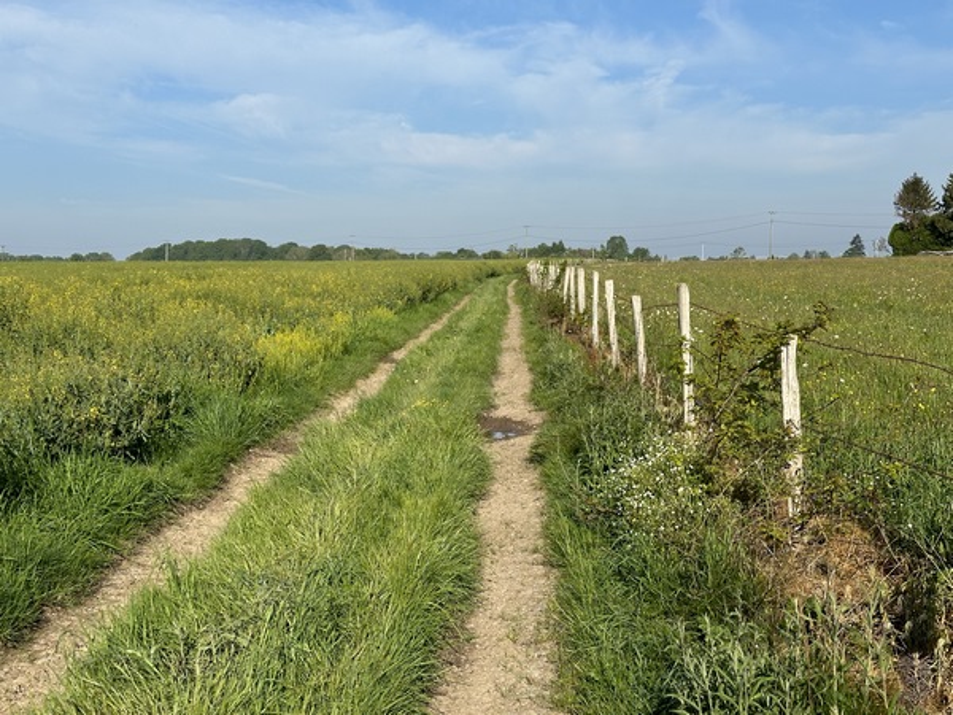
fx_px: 1321
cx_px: 476
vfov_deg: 30.3
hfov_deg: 39.7
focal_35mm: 48
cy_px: 358
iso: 64
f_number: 1.78
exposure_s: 1/4566
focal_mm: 6.86
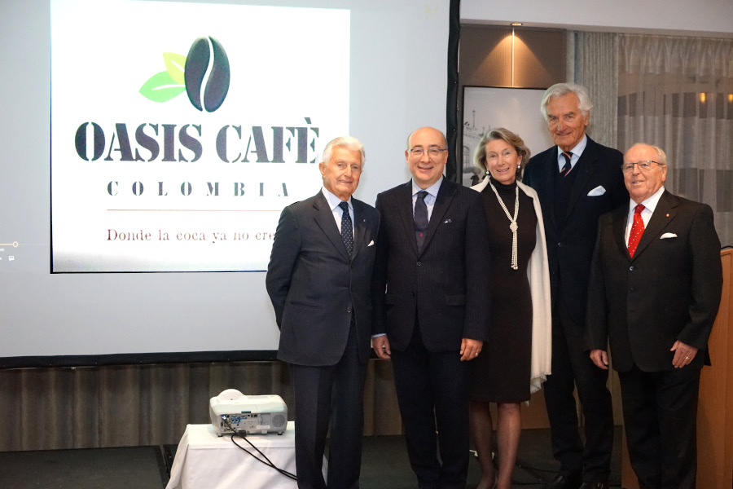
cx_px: 366
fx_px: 1038
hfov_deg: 38.9
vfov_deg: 26.5
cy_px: 244
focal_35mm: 51
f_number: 4
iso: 6400
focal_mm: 51
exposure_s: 1/160
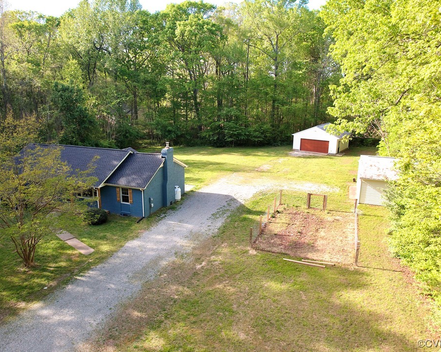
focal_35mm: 25
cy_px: 176
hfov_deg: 68.0
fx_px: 326
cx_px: 202
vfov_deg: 56.8
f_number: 2.8
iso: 100
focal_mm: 8.38
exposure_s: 1/640
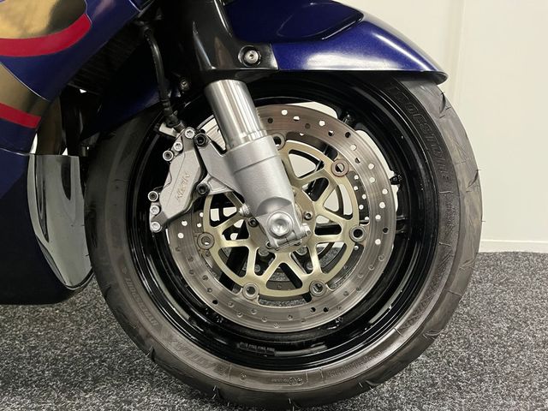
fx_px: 412
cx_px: 274
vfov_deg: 53.1
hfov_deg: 67.3
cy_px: 206
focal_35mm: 26
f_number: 1.6
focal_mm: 5.1
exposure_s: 1/50
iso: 500
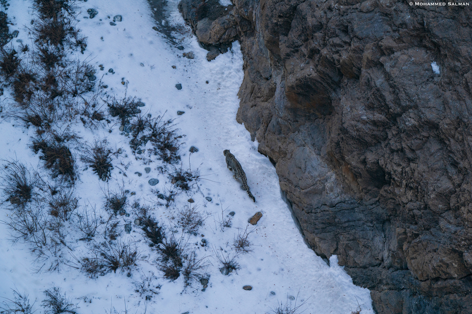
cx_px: 236
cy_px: 157
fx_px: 11012
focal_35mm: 840
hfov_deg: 2.5
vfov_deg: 1.6
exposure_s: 1/160
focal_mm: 840
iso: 500
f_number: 5.6
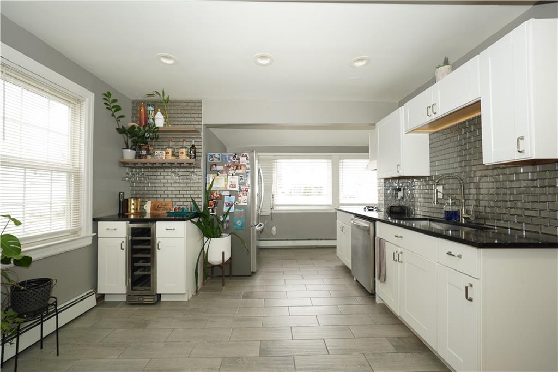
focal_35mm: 15
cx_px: 279
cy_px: 186
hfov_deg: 100.4
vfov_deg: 77.3
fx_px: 232
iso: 500
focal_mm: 10
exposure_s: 1/125
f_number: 4.5
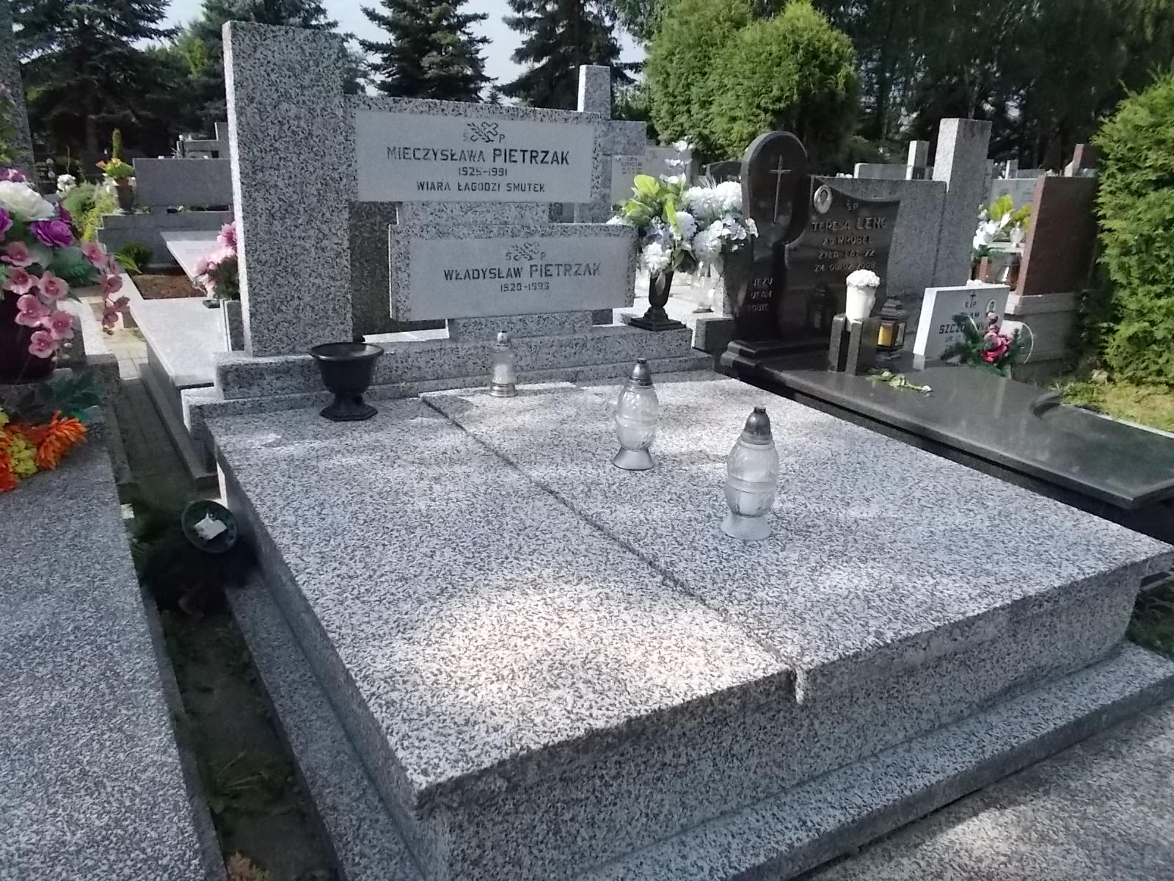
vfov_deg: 53.1
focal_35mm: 26
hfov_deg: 67.3
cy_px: 440
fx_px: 882
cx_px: 587
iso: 400
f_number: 8
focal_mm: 4.6
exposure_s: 1/640
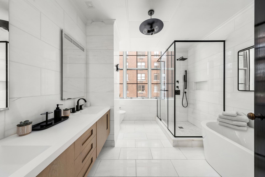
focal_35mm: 12
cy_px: 88
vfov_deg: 90.0
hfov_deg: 112.6
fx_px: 88
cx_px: 132
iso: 800
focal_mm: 12
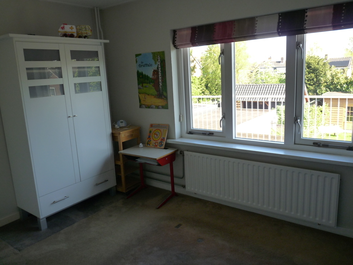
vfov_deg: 51.4
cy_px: 132
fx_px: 275
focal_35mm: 27
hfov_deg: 65.3
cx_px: 176
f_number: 2.8
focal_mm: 4.8
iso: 160
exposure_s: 1/100
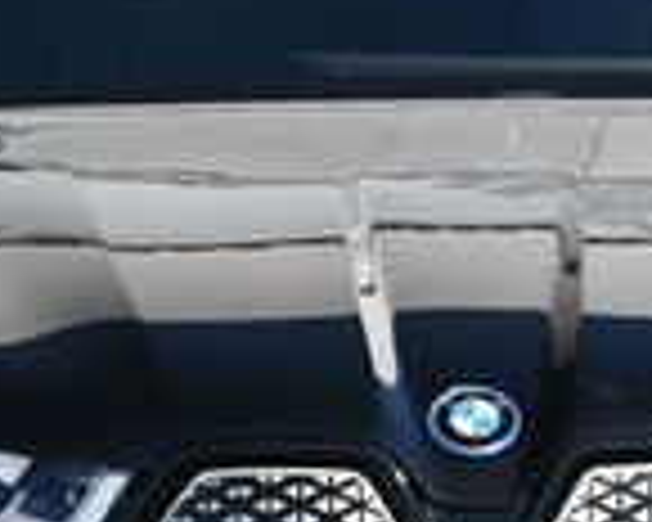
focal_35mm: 274
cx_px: 468
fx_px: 5287
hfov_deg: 7.1
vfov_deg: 5.6
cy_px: 362
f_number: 6
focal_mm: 44
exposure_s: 1/250
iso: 110
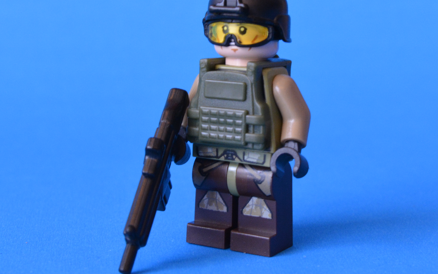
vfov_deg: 13.6
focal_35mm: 96
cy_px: 120
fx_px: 1146
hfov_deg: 21.6
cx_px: 240
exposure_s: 1/8
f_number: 11
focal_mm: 38
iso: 1600
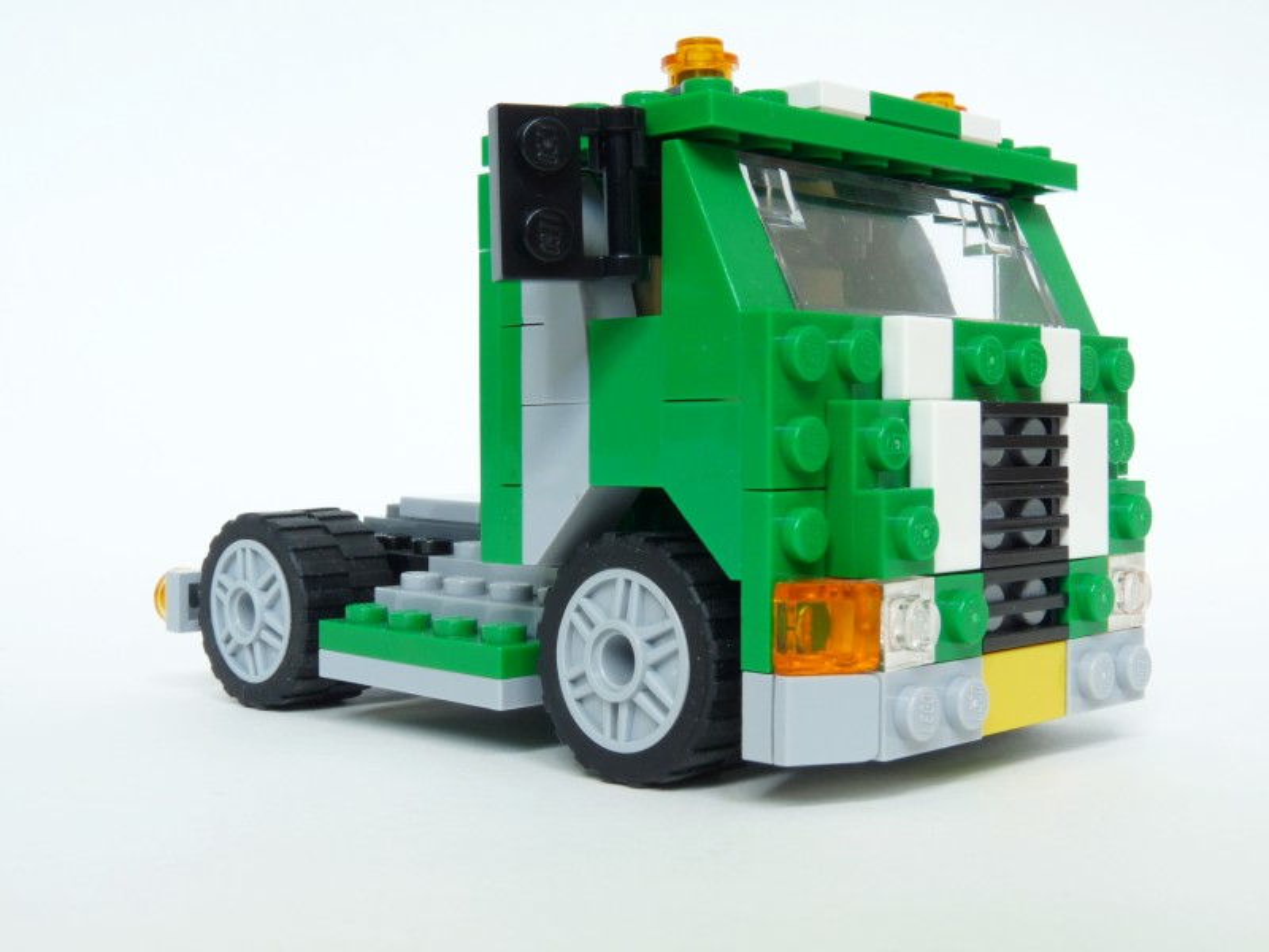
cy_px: 476
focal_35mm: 46
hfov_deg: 41.2
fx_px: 1686
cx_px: 634
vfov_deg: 31.5
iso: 100
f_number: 8
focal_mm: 8.2
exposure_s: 1/4
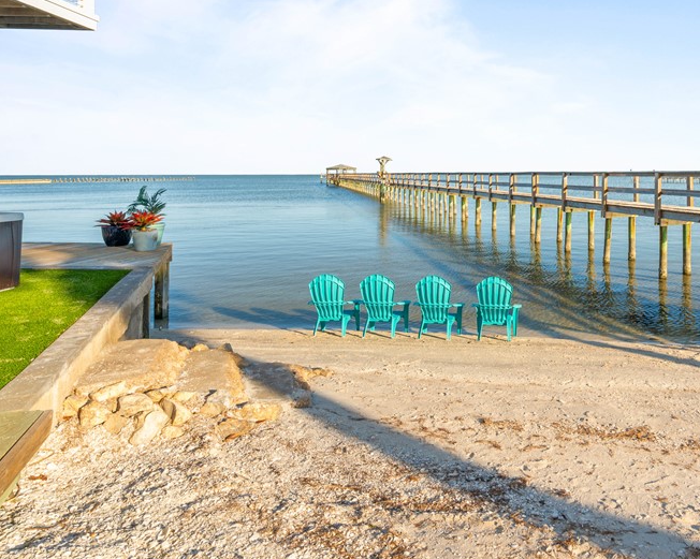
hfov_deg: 63.9
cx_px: 529
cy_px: 180
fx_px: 518
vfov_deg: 55.4
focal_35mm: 25
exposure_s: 1/100
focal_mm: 16
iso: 100
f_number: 11
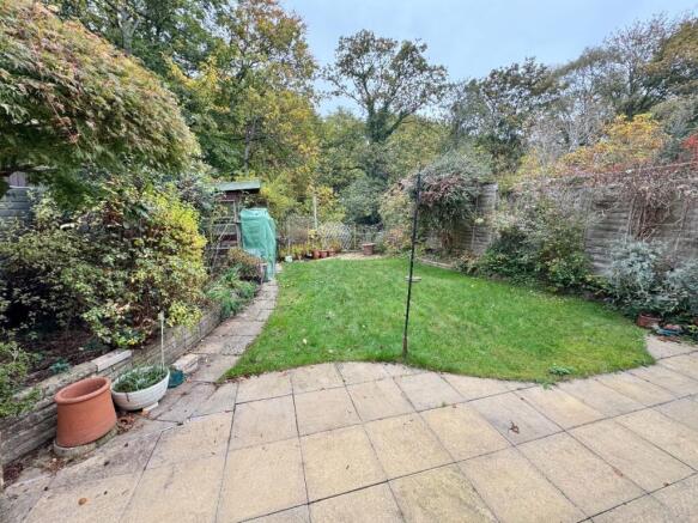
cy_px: 262
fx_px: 282
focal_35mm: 14
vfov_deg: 85.7
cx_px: 349
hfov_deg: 102.1
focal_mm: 2.22
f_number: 2.2
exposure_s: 1/99
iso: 50
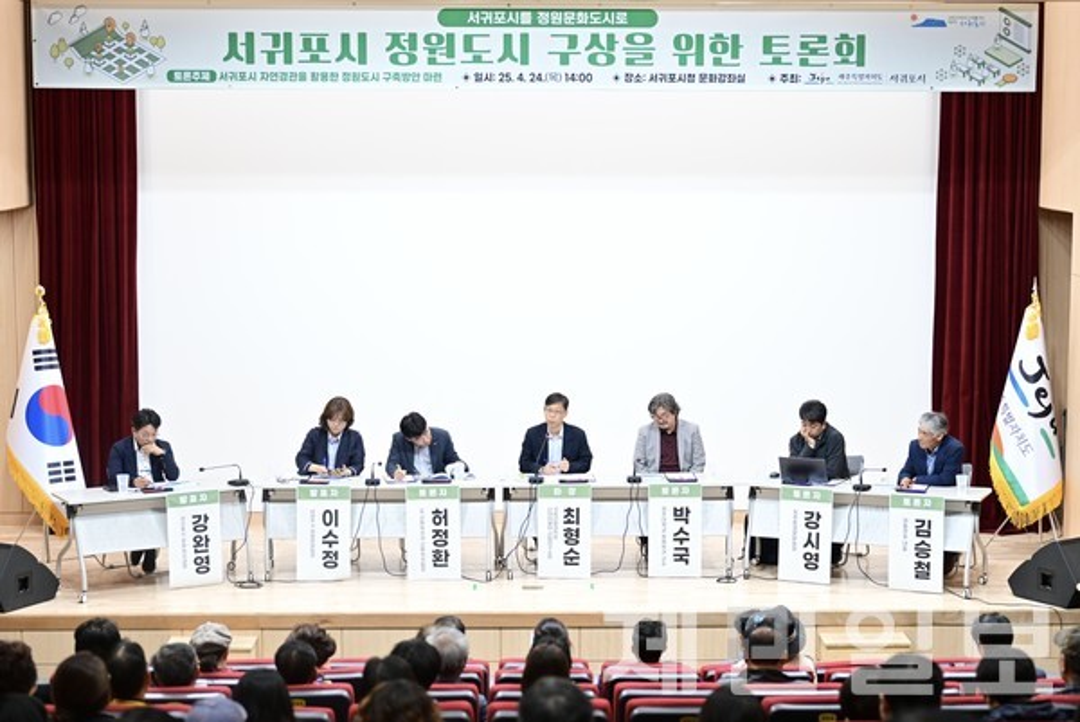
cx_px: 540
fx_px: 1771
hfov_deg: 33.9
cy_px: 361
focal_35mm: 59
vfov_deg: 23.0
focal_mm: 59
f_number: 2.5
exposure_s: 1/250
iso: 1000
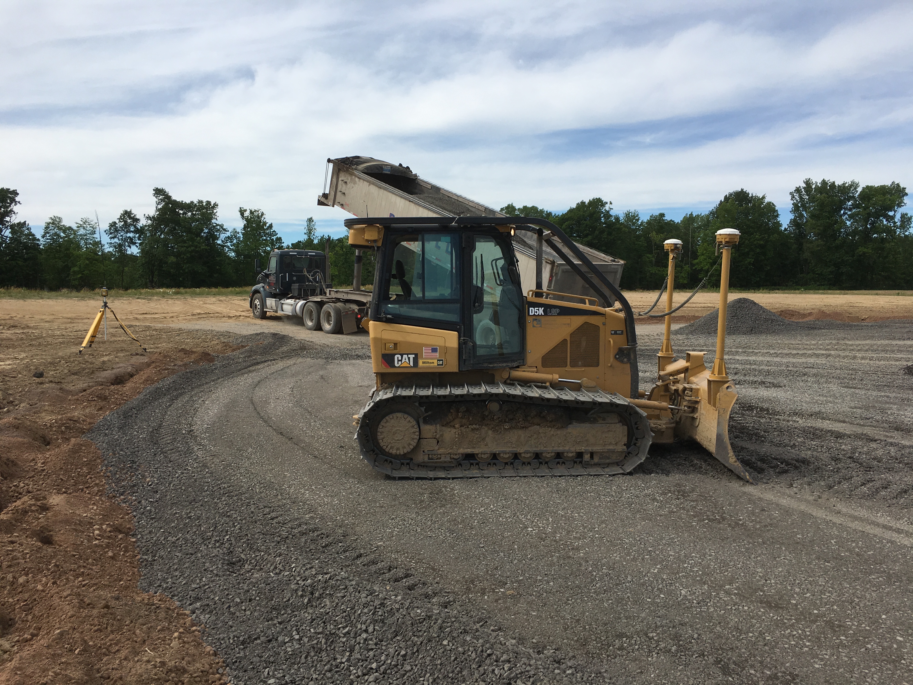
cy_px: 342
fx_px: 765
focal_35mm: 29
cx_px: 456
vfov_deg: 48.2
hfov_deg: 61.7
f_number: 2.2
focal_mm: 4.15
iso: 25
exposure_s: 1/2079
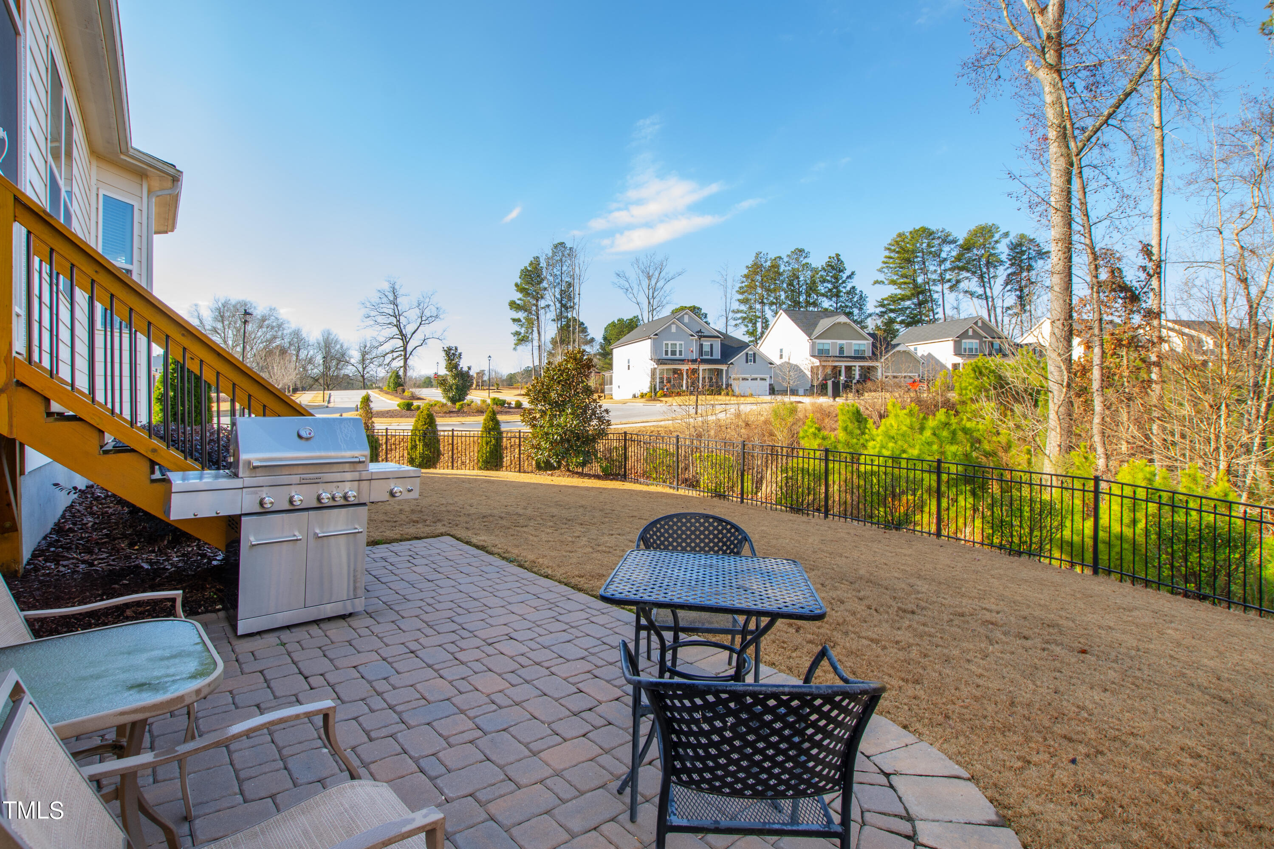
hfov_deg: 100.4
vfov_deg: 77.3
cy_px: 424
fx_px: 531
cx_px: 637
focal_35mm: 15
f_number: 8
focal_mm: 10
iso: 100
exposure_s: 1/30
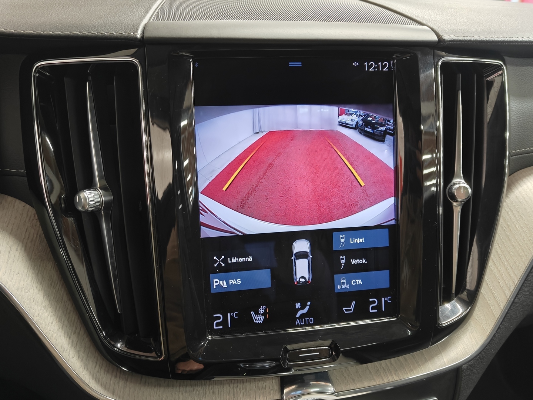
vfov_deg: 48.2
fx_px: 447
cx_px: 266
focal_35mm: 29
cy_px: 200
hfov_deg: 61.7
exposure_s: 1/26
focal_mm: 5.59
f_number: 1.8
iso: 160
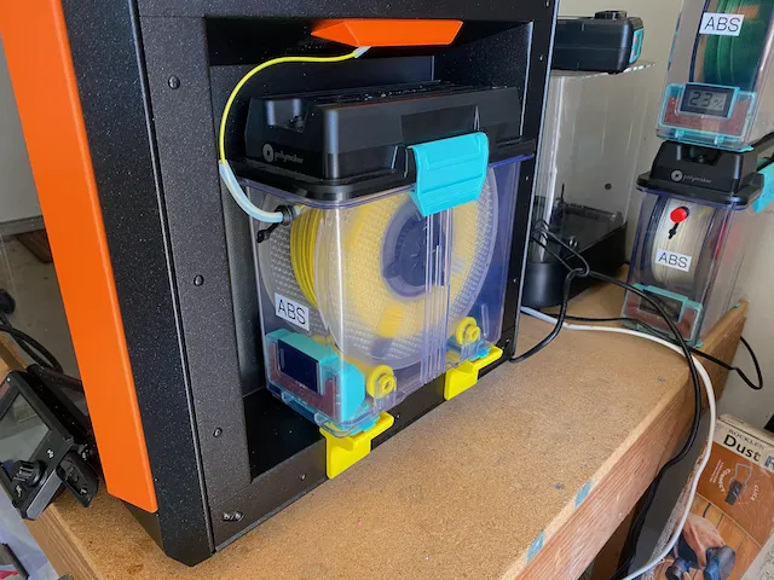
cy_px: 290
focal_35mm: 26
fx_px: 581
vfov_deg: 53.1
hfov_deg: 67.3
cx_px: 387
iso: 125
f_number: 1.8
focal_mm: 4.25
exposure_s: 1/60
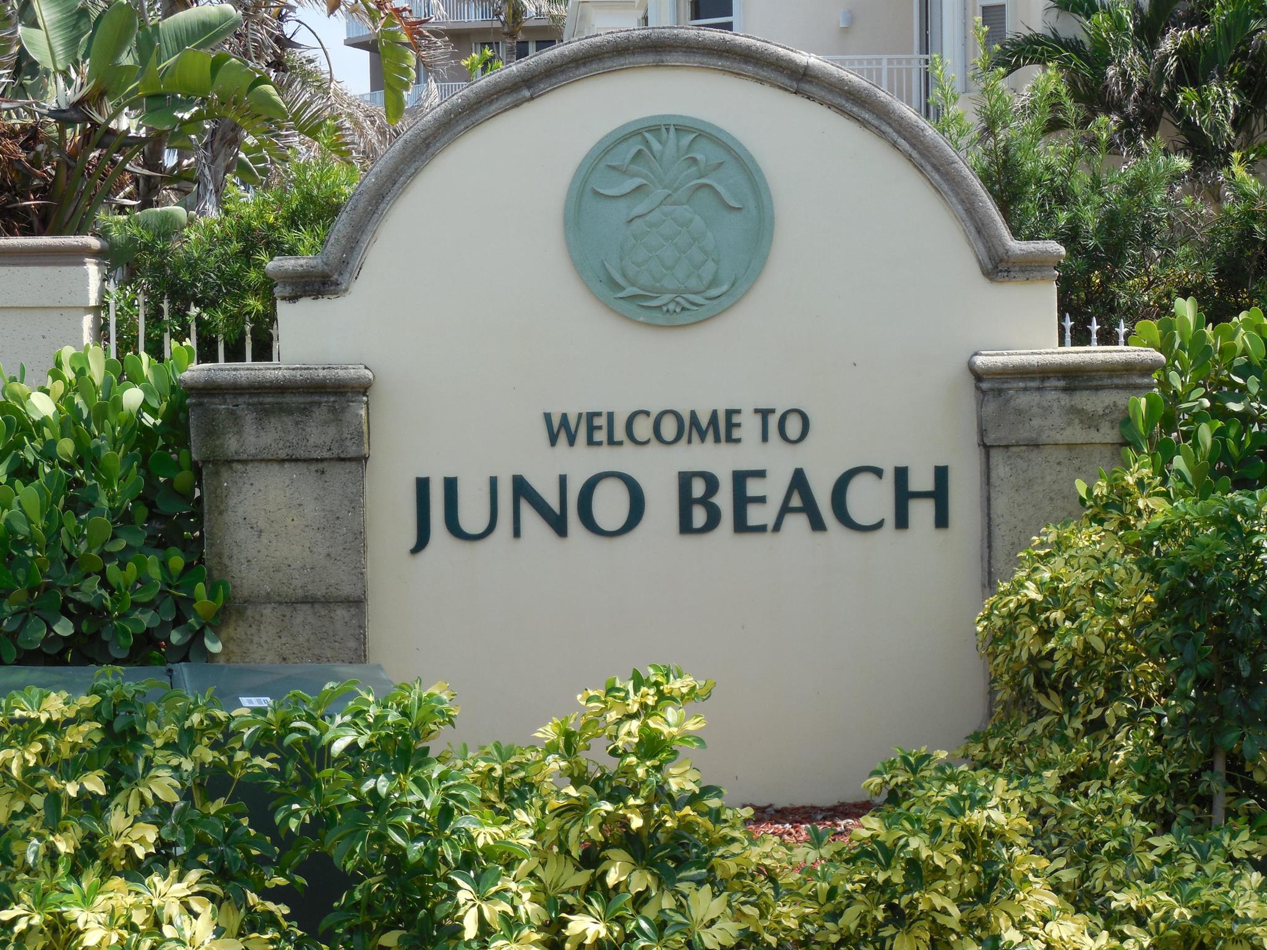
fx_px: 2965
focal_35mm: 81
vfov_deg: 18.2
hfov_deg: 24.1
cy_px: 475
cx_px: 634
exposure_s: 1/500
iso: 125
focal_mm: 14.5
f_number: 4.6
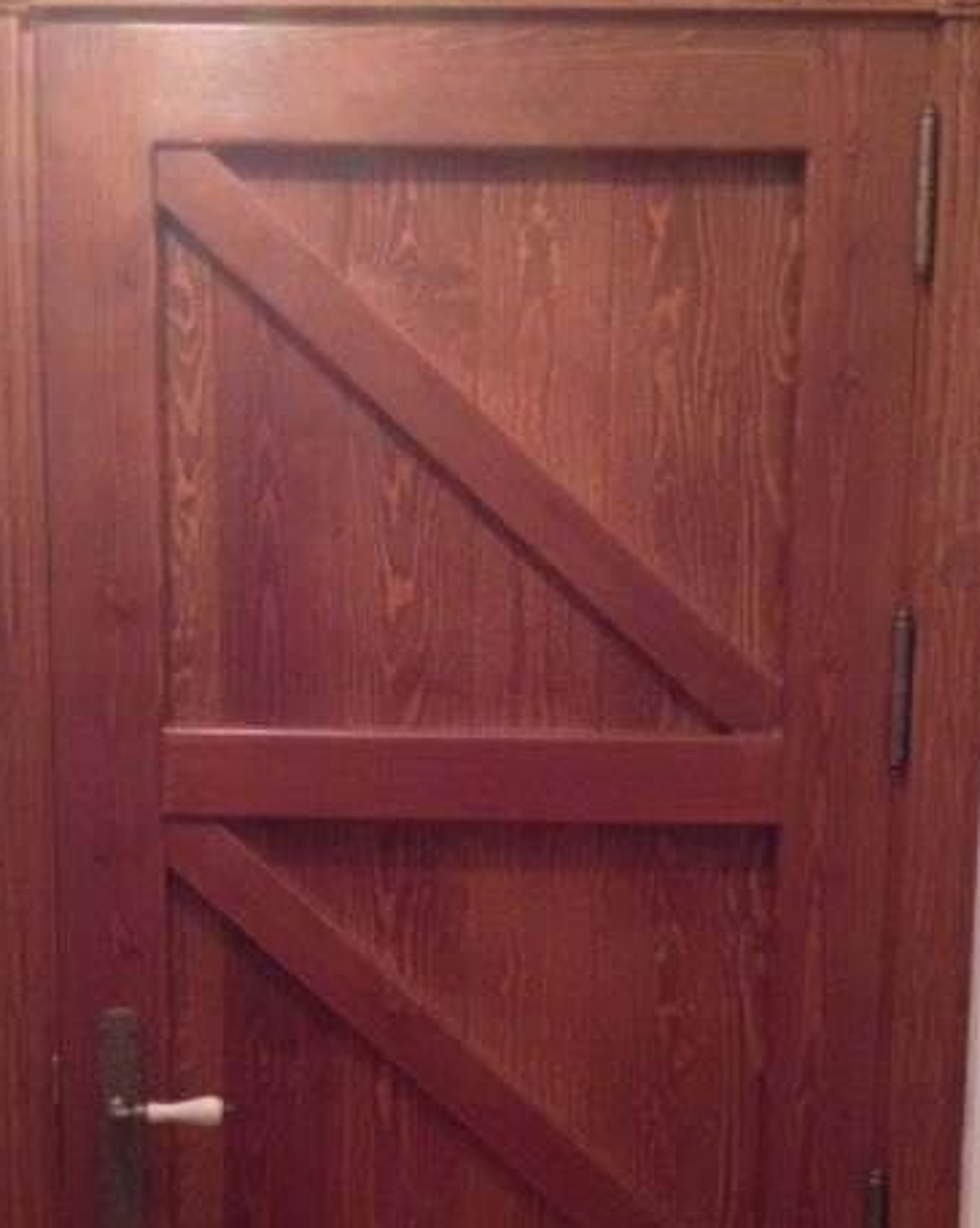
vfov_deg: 28.5
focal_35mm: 65
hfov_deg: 23.4
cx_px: 431
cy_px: 979
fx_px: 2360
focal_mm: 4.28
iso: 400
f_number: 2.4
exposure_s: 1/15
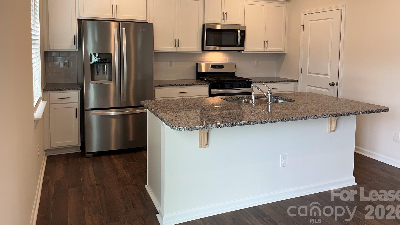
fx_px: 308
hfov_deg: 66.1
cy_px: 73
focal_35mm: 29
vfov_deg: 39.6
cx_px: 203
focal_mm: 5.1
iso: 80
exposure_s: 1/120
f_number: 1.6
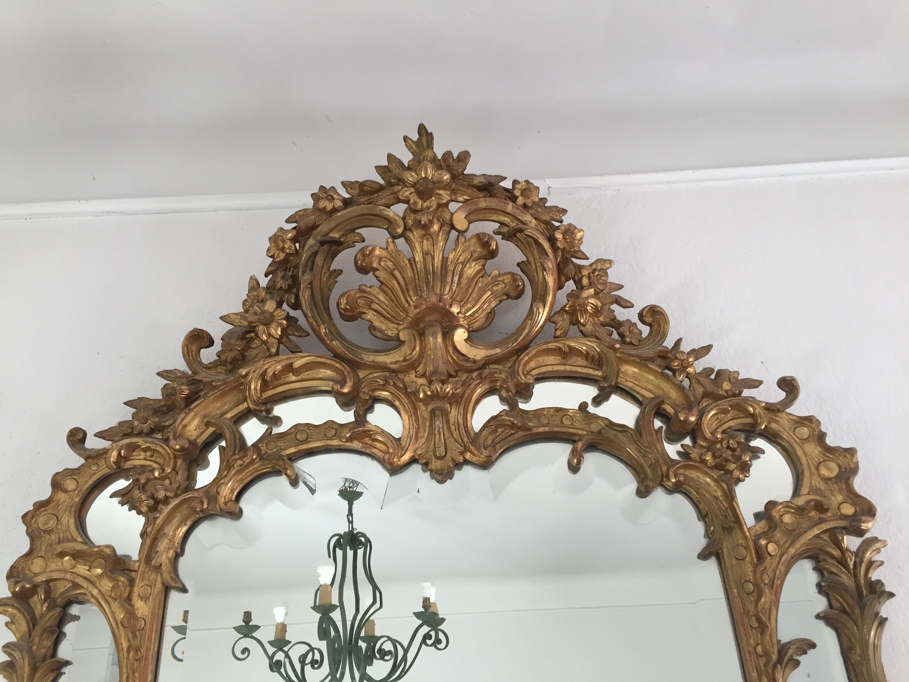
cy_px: 341
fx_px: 762
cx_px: 454
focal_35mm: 29
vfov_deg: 48.2
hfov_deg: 61.7
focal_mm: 4.15
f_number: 2.2
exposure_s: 1/33
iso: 50
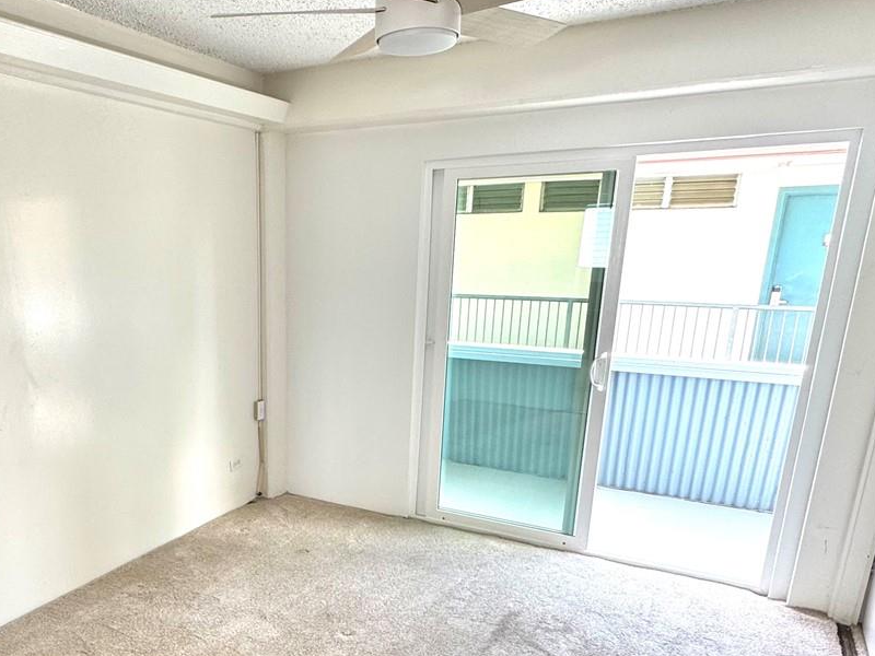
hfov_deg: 61.8
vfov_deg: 48.7
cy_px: 448
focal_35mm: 28
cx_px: 287
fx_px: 708
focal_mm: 2.22
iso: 64
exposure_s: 1/99
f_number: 2.2
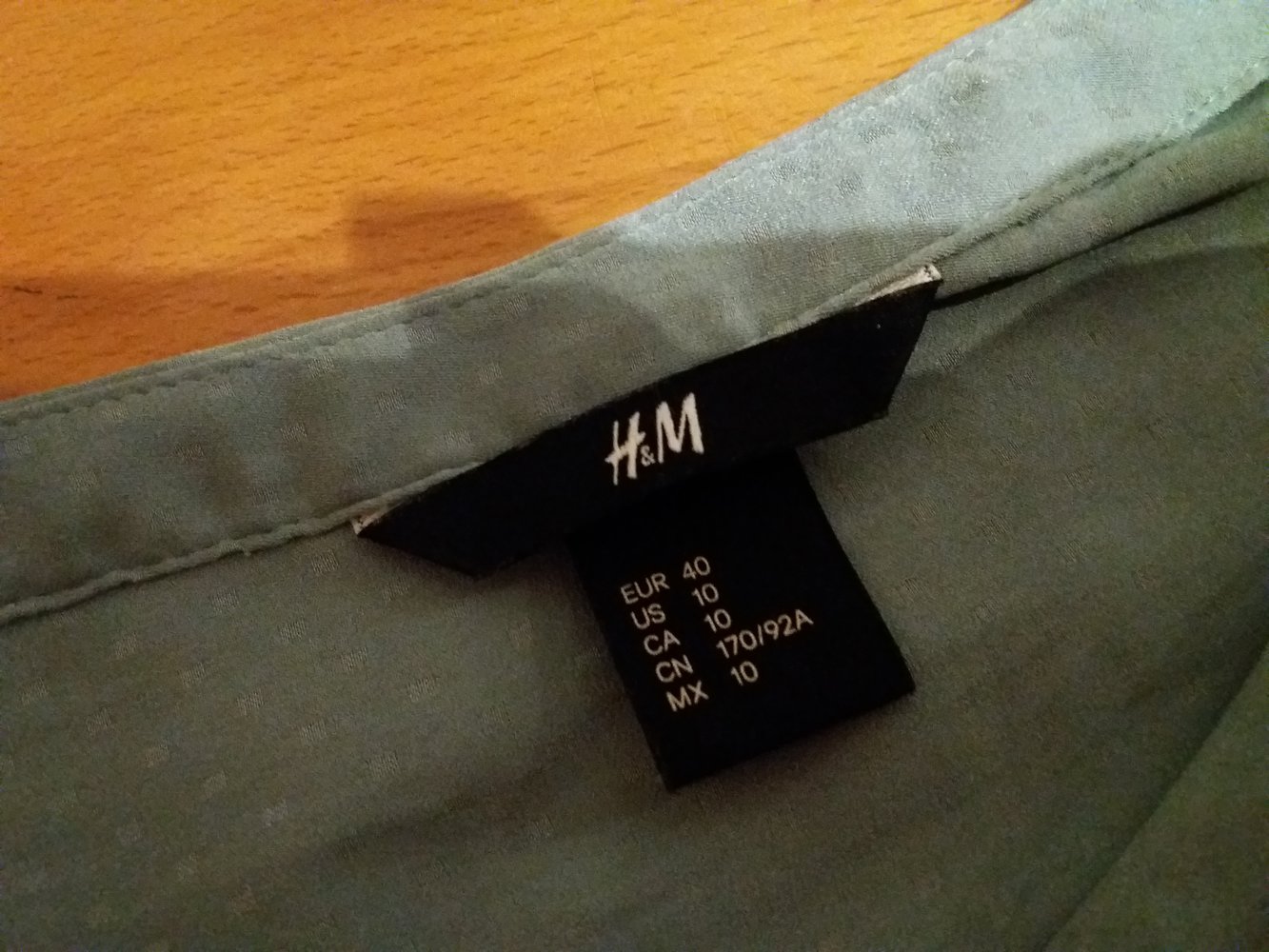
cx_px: 634
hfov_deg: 63.4
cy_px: 476
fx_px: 1027
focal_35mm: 28
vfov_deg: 49.8
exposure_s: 1/17
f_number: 1.9
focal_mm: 3.7
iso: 1250
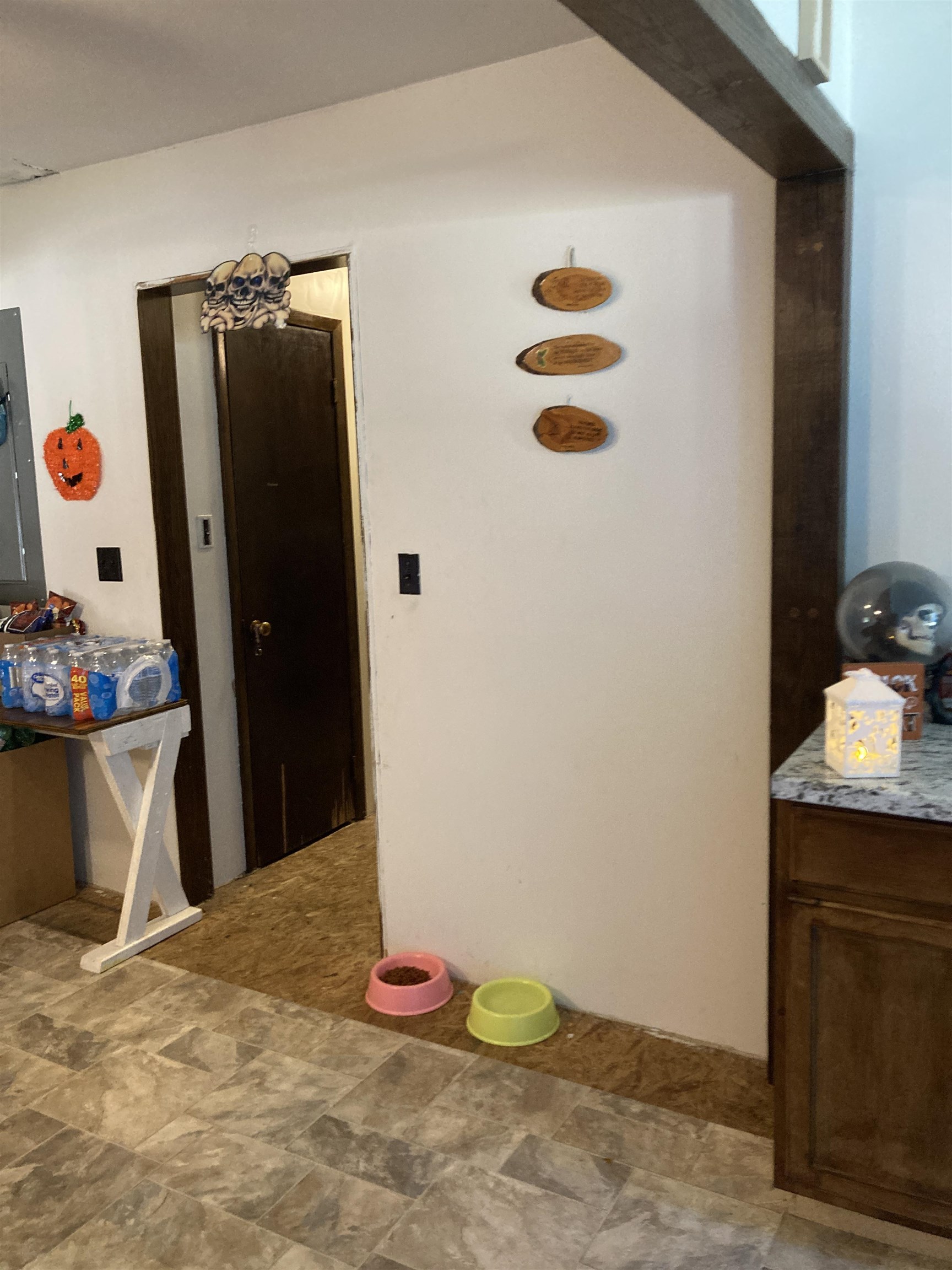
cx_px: 476
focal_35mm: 28
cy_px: 635
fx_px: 1027
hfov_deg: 49.7
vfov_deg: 63.4
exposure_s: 1/40
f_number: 1.8
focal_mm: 3.99
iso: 320
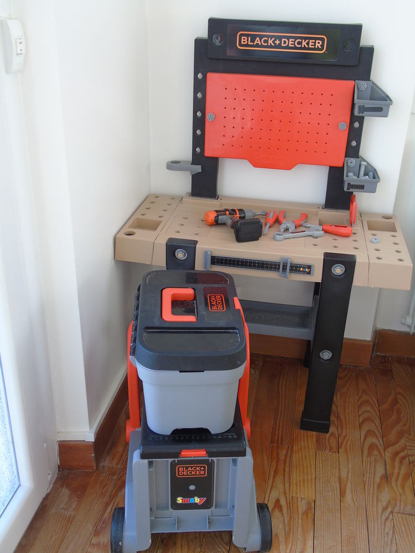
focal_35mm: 34
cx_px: 208
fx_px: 543
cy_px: 276
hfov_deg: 41.8
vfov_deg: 54.0
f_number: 3.8
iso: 100
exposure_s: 1/30
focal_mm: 6.1
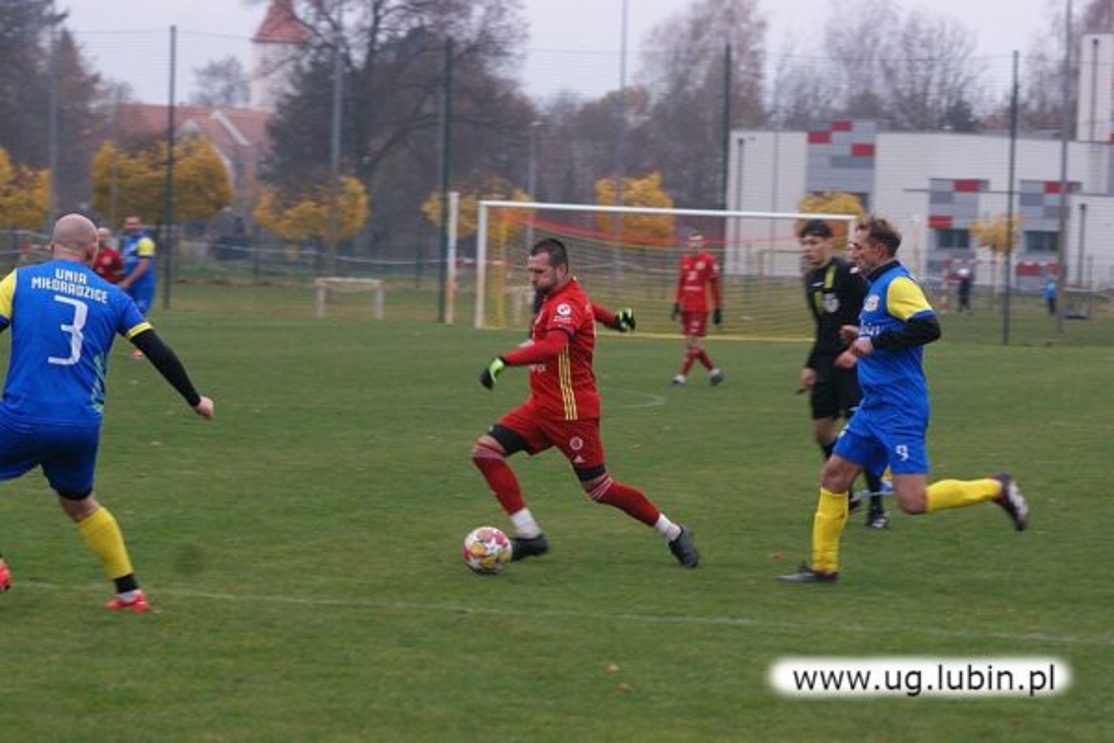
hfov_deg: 10.5
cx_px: 557
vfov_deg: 7.0
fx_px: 6034
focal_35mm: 195
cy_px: 372
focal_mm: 130
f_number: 5.6
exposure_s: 1/125
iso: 800
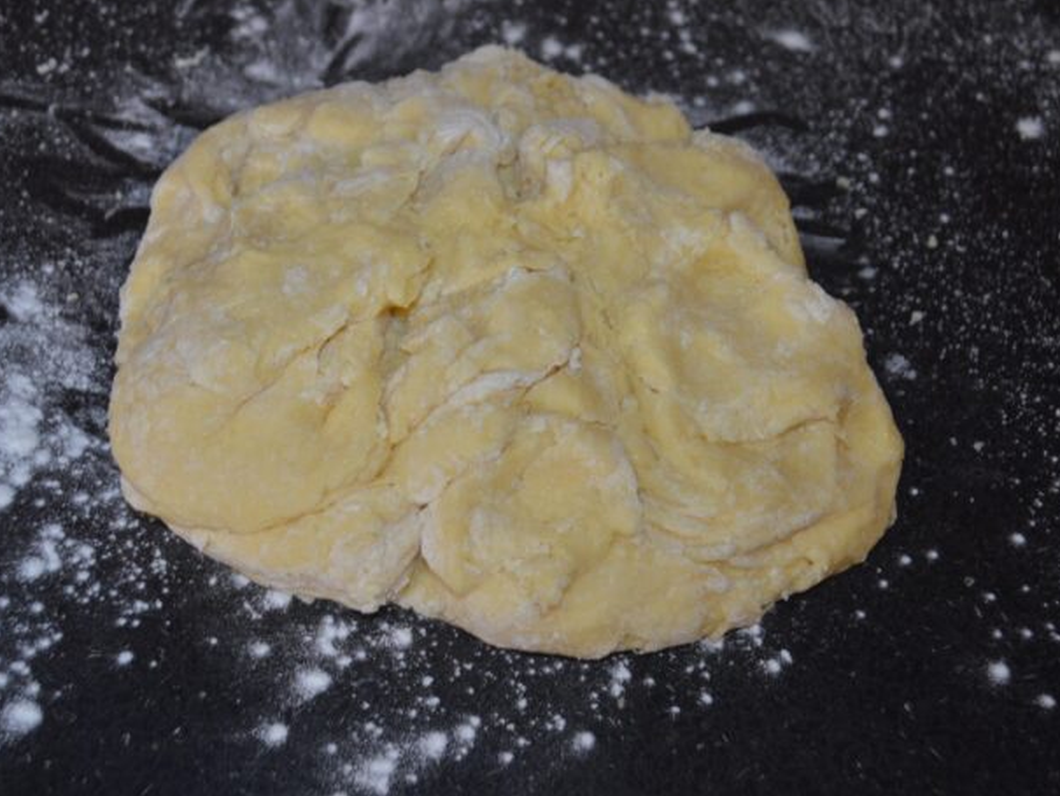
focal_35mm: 50
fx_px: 1531
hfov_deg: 38.1
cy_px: 392
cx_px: 480
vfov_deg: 29.1
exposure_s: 1/60
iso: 400
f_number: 4.5
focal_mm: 30
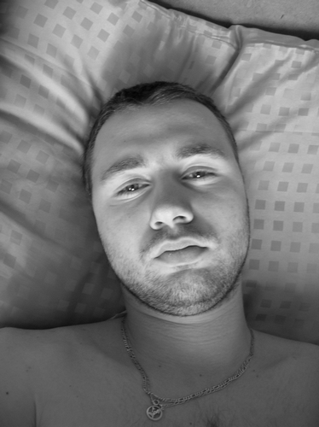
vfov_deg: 52.7
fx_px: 431
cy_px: 214
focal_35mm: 35
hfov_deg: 40.6
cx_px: 160
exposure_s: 1/10.6
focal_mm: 5.8
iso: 50
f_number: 2.8
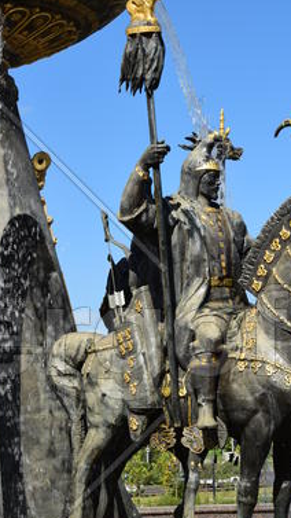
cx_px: 237
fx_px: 1493
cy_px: 342
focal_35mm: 109
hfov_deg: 11.1
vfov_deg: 19.6
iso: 100
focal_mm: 45
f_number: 9
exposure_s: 1/250
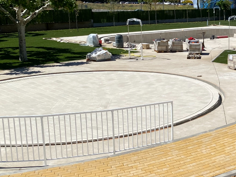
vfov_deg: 24.4
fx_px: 409
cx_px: 248
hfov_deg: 29.5
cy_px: 84
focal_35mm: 60
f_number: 1.8
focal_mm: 4.25
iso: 32
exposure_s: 1/4808
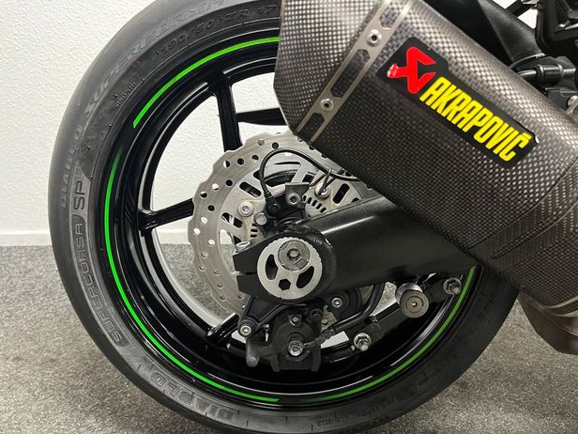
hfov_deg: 65.3
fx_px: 451
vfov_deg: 51.4
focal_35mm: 27
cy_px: 221
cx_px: 292
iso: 500
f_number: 1.6
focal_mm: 5.1
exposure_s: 1/33
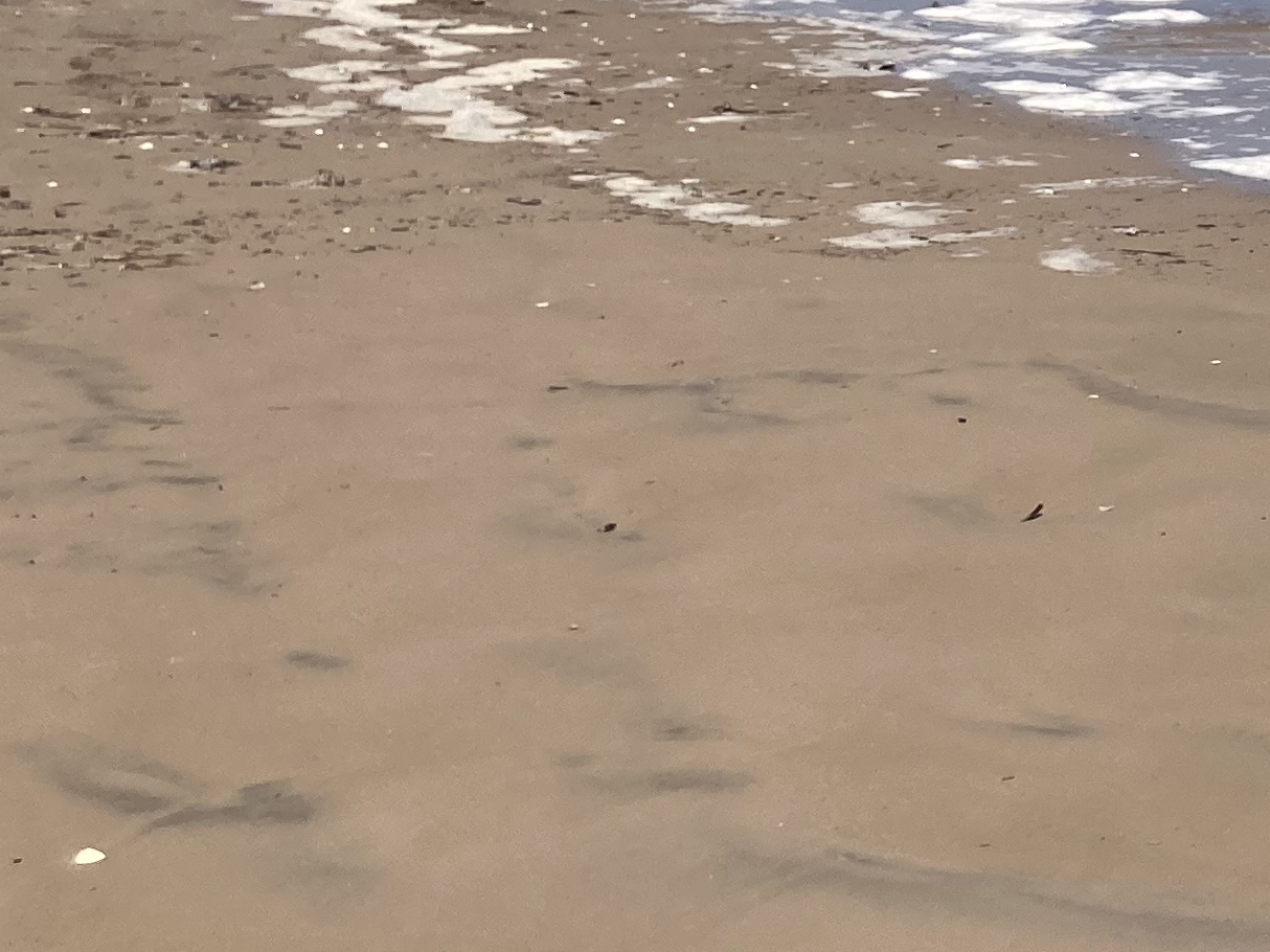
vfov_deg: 15.8
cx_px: 2033
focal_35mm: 93
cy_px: 181
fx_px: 3411
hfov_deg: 18.2
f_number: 1.8
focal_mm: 3.99
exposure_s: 1/4808
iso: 25
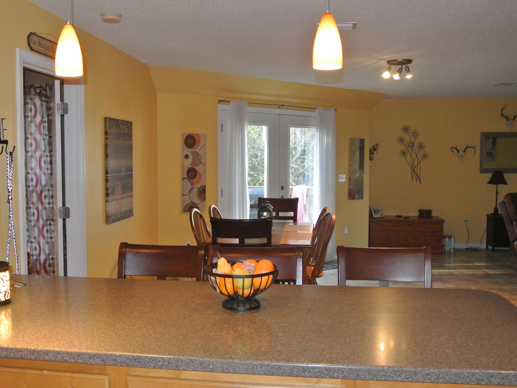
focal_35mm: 34
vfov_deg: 41.8
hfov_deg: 53.9
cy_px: 192
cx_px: 245
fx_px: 508
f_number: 3.8
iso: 800
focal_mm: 11.8
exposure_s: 1/60
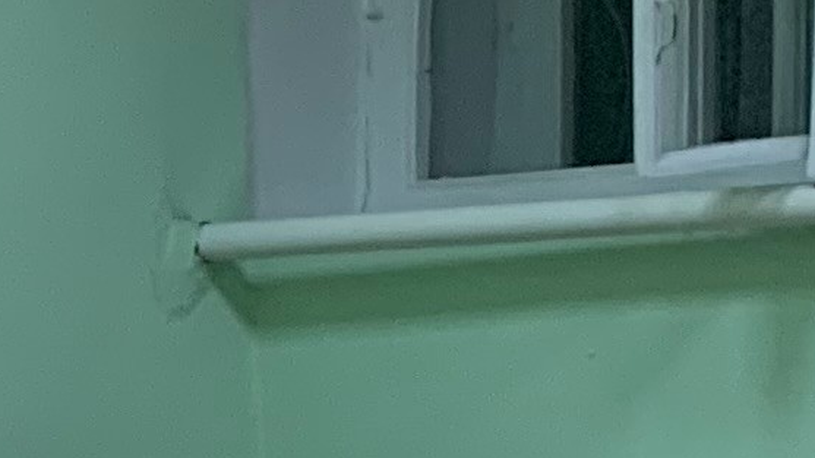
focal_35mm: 205
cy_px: 1623
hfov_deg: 10.0
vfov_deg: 5.4
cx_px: -582
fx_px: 4429
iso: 80
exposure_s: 1/50
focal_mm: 4.25
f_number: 1.8
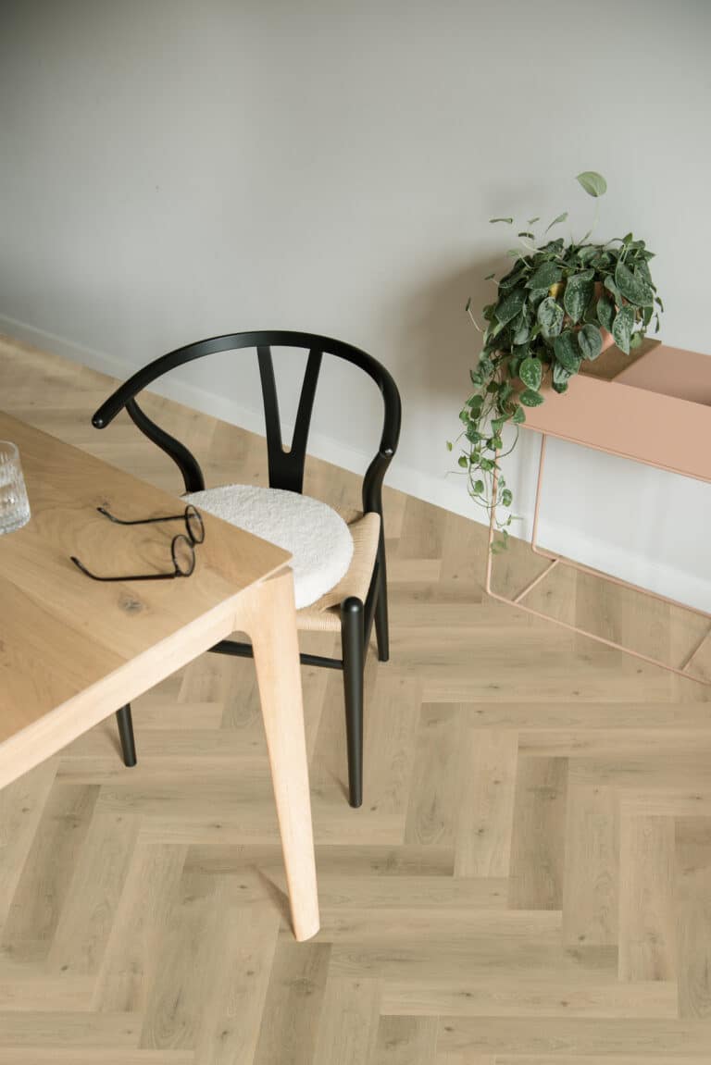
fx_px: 947
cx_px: 356
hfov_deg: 41.1
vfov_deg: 58.7
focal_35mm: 32
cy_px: 532
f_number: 7.1
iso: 100
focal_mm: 32
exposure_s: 1/13
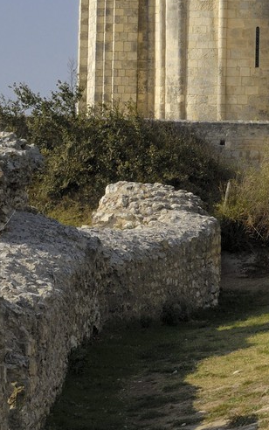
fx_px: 2035
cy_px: -8
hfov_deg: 7.3
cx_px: 528
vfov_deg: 11.9
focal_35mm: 174
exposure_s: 1/160
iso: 100
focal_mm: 35
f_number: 11
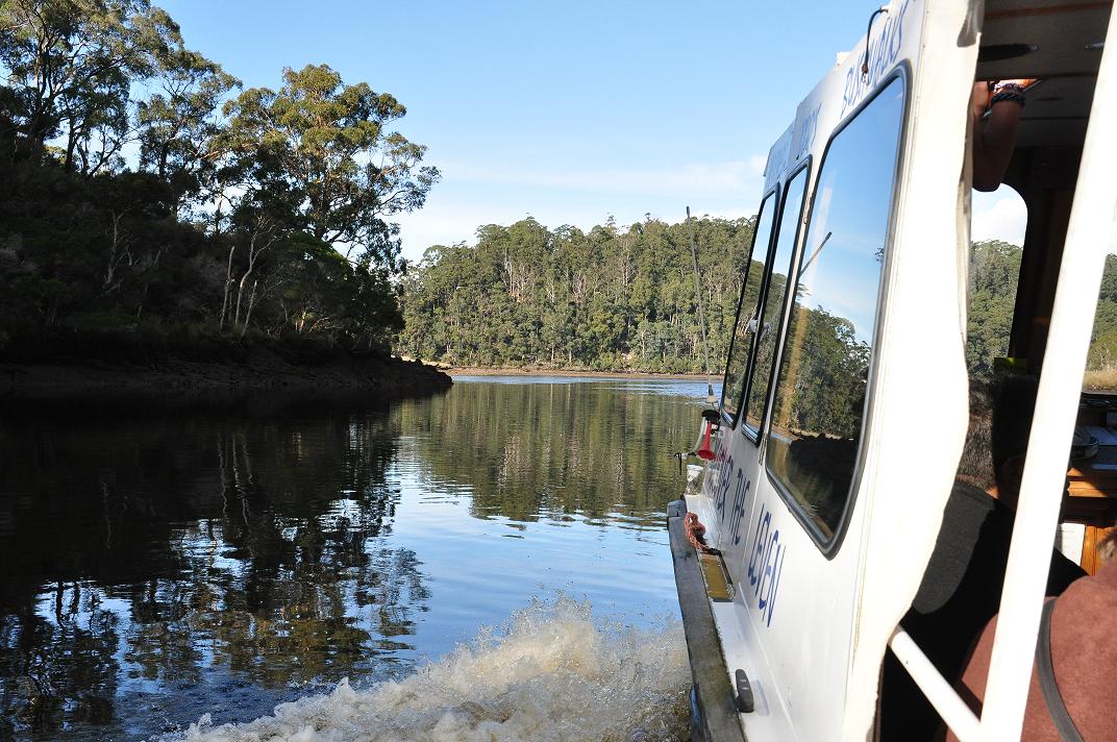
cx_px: 558
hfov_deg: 43.7
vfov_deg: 29.8
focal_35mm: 45
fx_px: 1395
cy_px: 371
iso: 800
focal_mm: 30
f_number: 10
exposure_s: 1/800
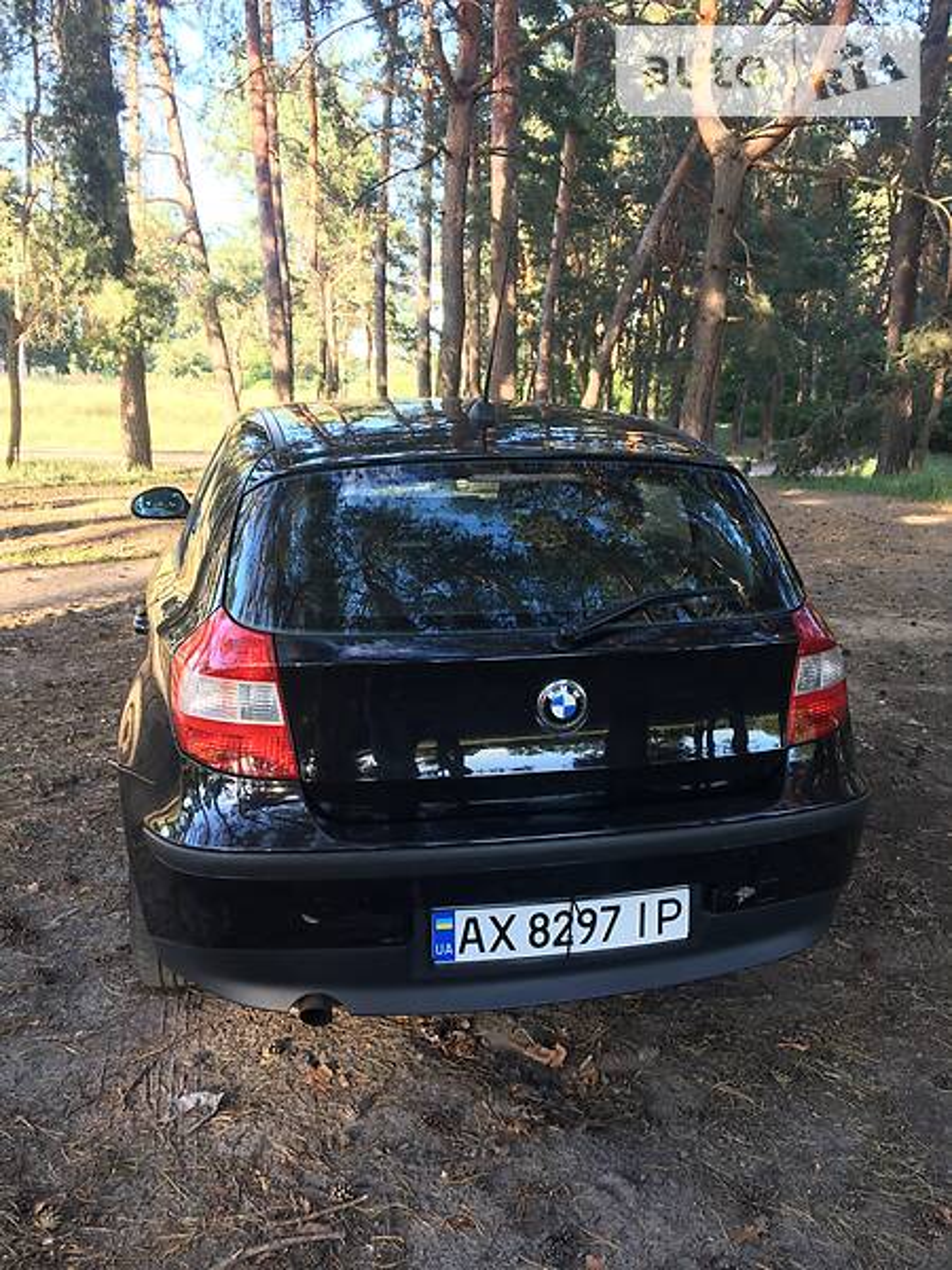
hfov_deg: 48.2
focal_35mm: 29
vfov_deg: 61.7
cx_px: 476
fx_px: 1063
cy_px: 635
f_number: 2.2
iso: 25
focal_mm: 4.2
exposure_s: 1/50
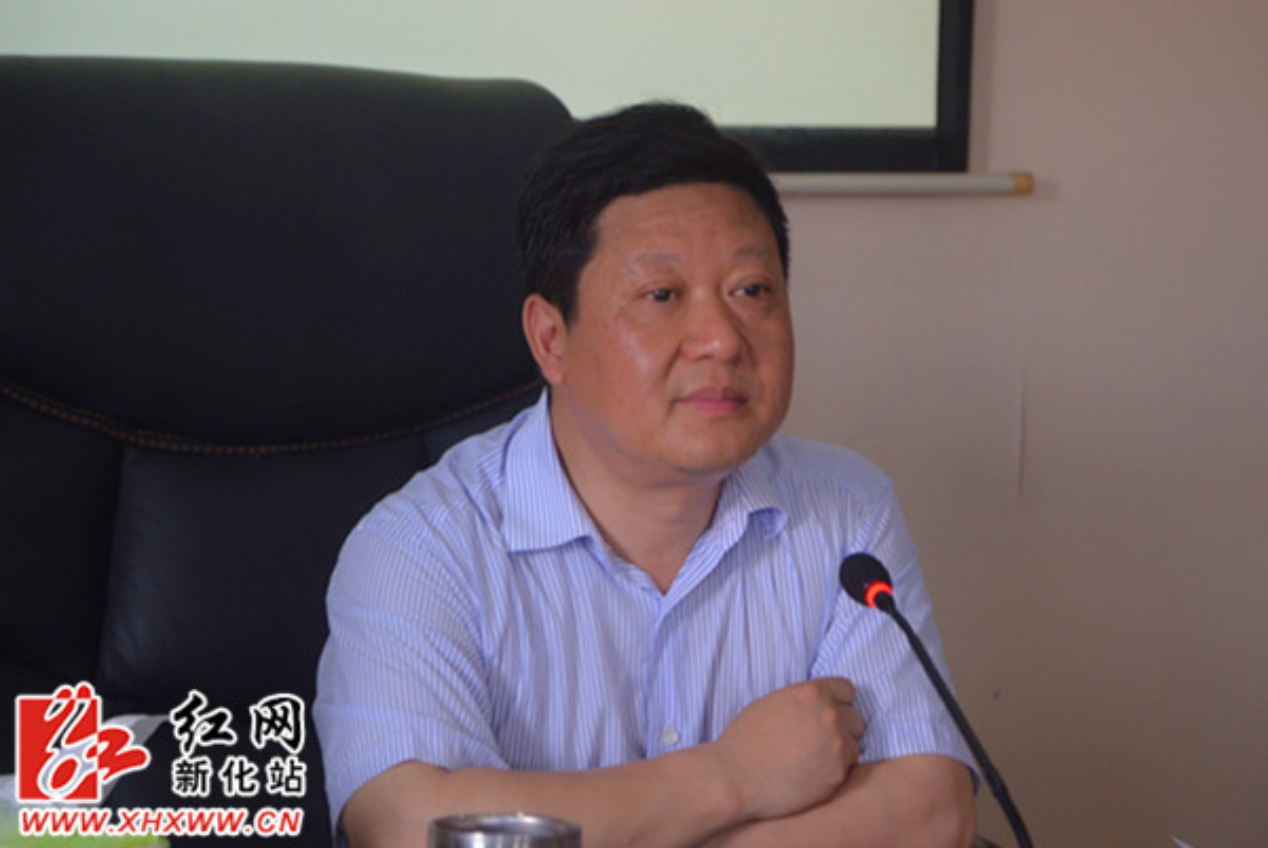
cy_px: 424
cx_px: 634
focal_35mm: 158
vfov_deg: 8.7
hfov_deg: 13.0
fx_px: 5551
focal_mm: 105
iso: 800
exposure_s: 1/40
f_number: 5.6
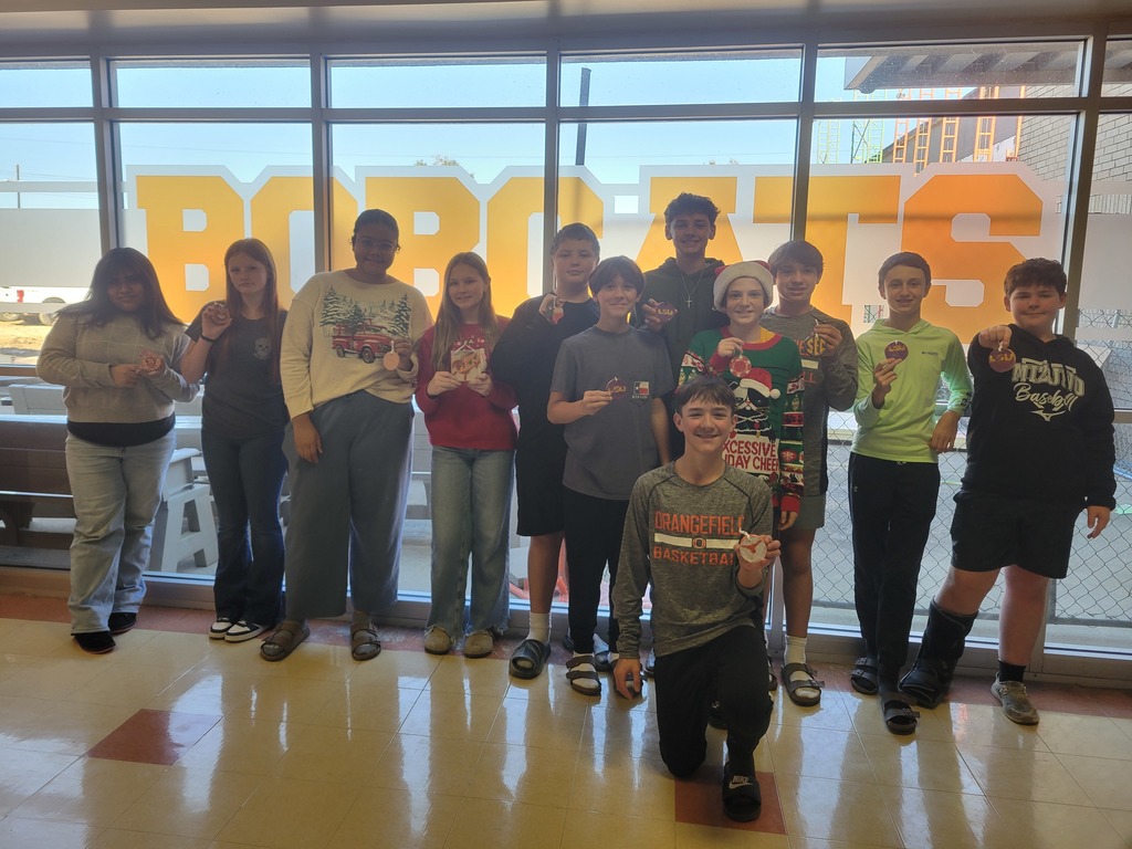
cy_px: 424
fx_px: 850
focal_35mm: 26
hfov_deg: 67.3
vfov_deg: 53.1
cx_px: 566
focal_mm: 5.4
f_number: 1.8
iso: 80
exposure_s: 1/120
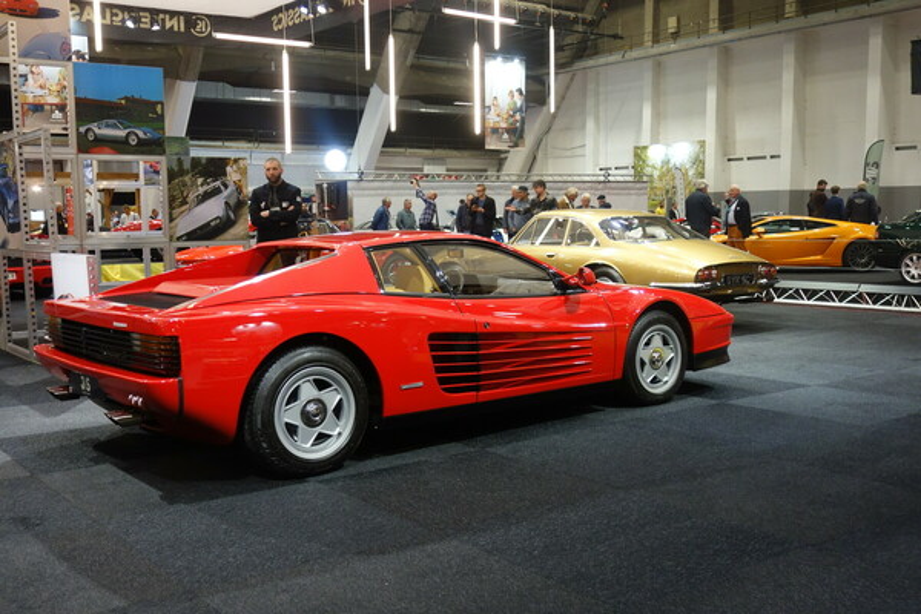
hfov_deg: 48.5
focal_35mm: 40
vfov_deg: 33.4
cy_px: 307
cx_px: 460
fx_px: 1023
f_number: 2.8
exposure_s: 1/50
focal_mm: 14.75
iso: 640
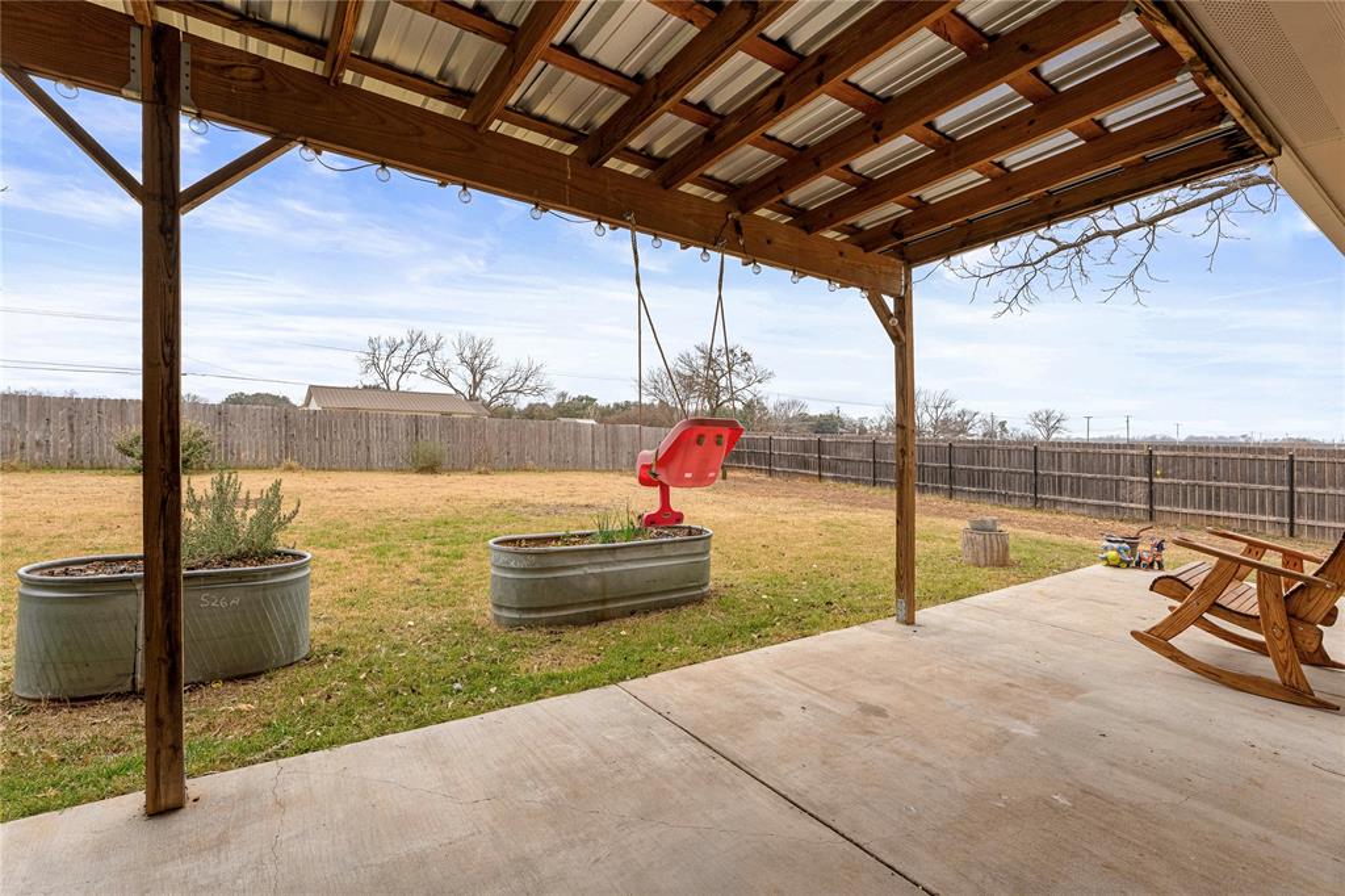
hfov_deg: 98.2
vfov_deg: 75.1
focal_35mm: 16
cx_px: 672
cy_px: 448
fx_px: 583
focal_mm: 15.6
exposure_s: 1/160
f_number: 8
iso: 400
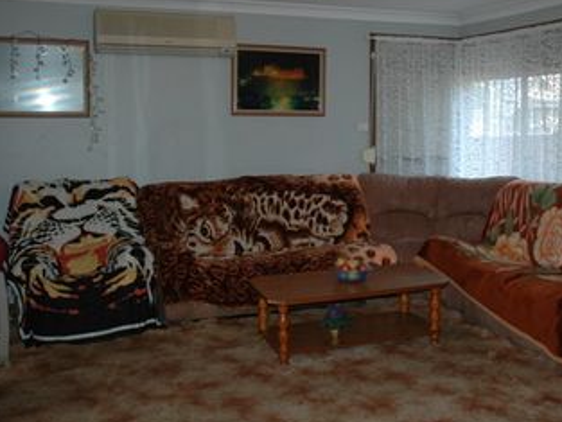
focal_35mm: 39
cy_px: 197
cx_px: 329
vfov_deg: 36.8
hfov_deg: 47.6
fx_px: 633
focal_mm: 18
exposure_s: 1/60
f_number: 3.5
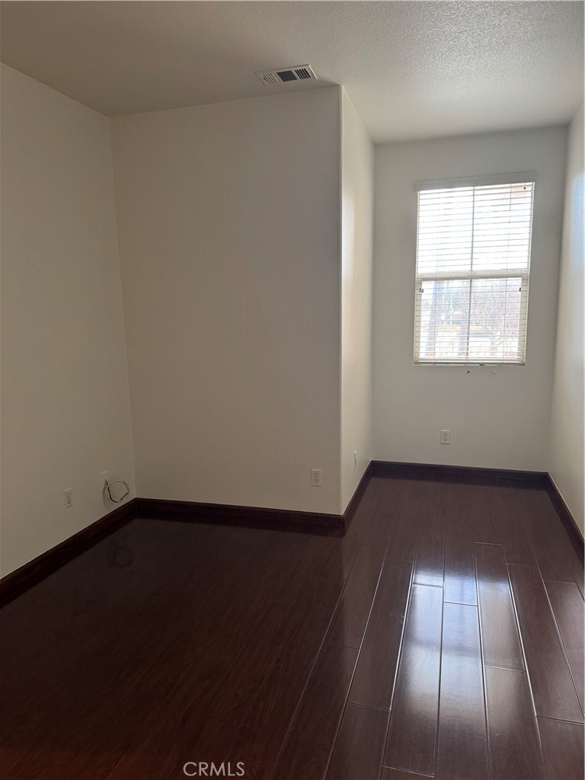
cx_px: 292
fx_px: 541
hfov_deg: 56.8
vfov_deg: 71.6
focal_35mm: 24
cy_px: 390
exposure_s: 1/60
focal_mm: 6.76
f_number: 1.78
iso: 400
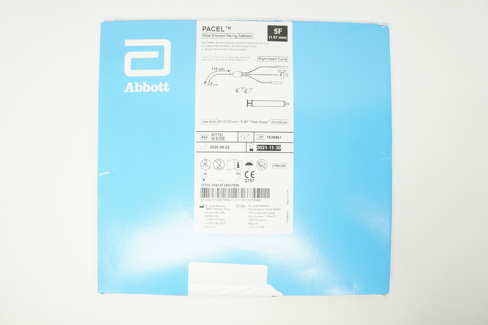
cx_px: 244
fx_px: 366
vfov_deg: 47.8
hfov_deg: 67.4
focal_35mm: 27
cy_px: 162
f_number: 7.1
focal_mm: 18
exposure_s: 1/30
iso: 400
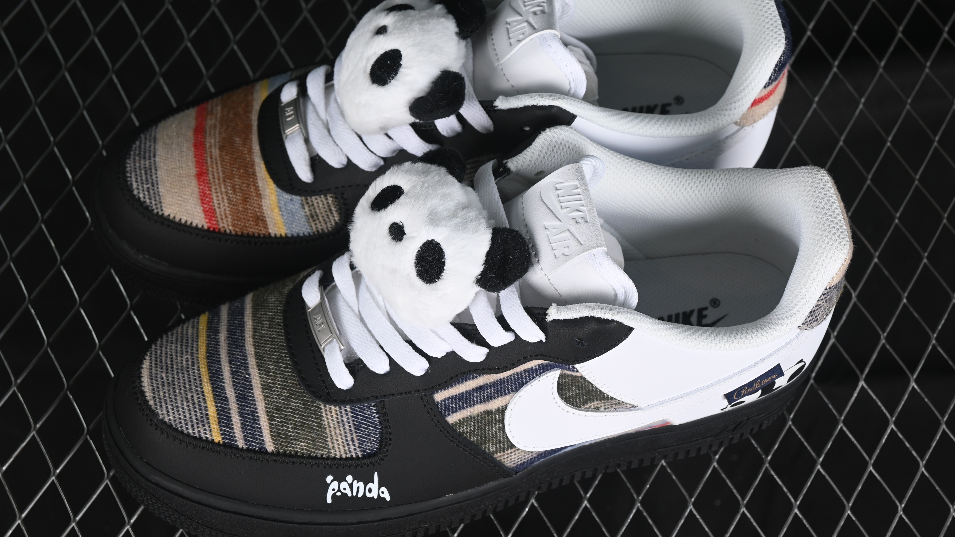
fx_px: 2000
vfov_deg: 15.3
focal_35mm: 79
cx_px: 477
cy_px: 258
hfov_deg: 26.9
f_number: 7.1
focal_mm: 50
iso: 160
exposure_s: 1/60
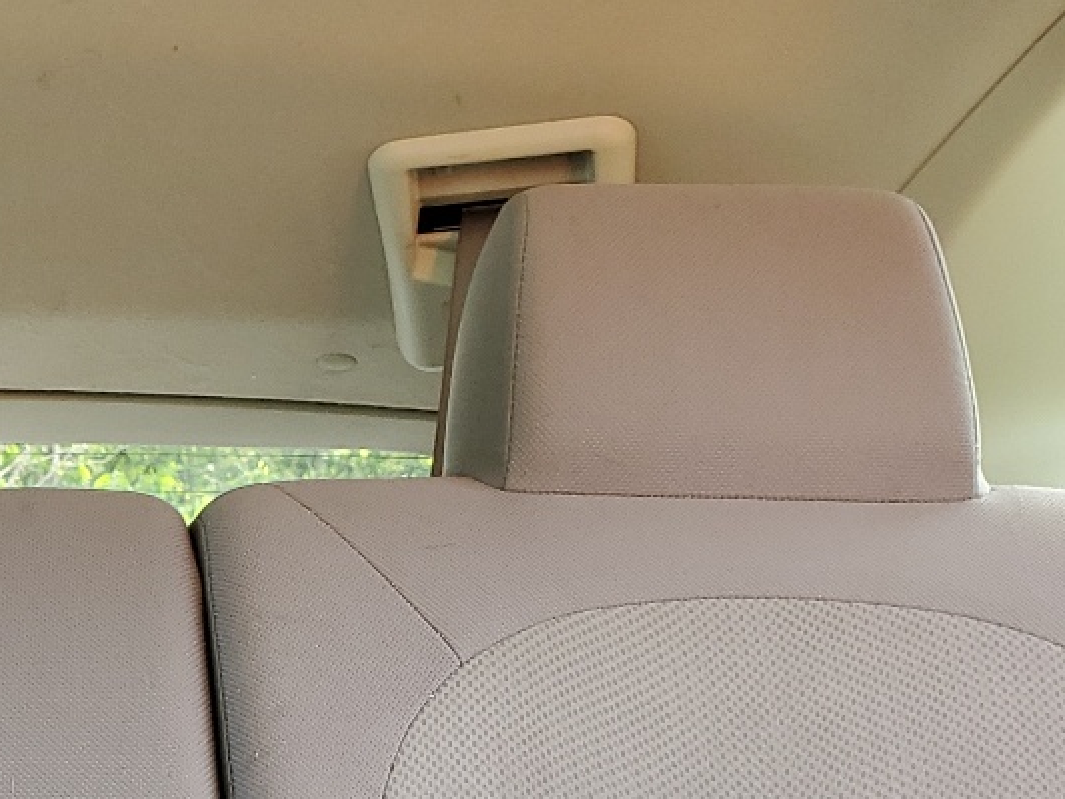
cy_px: 1083
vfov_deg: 17.5
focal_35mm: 78
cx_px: -54
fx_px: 2400
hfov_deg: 23.7
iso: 52
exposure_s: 1/60.2
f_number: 1.5
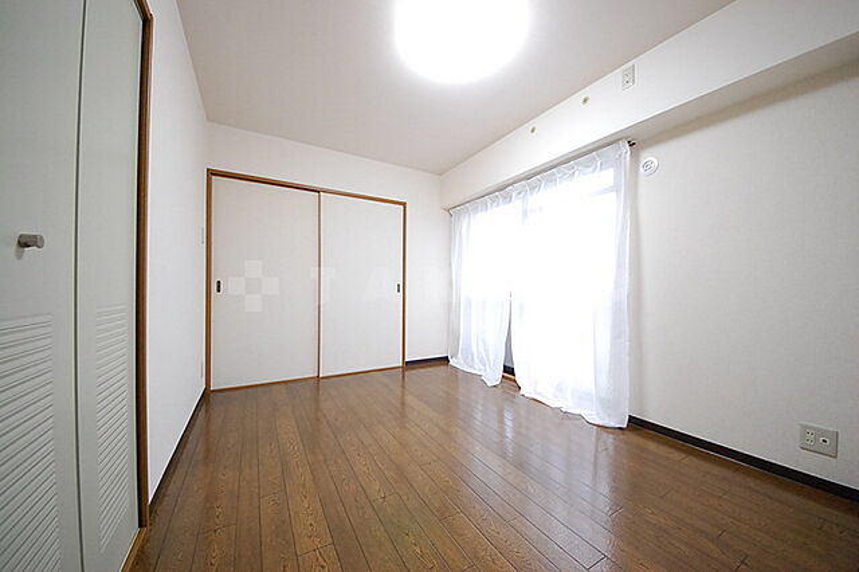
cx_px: 430
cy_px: 286
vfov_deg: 89.9
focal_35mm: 12
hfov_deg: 112.6
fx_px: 286
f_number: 4.5
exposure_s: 1/40
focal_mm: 8
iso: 1600
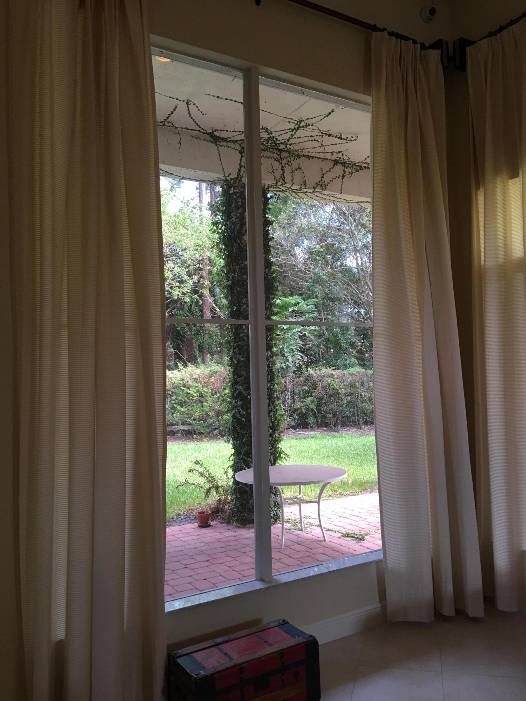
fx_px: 588
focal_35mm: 29
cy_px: 350
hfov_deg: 48.2
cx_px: 263
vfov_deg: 61.7
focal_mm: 4.15
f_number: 2.2
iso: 40
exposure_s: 1/15
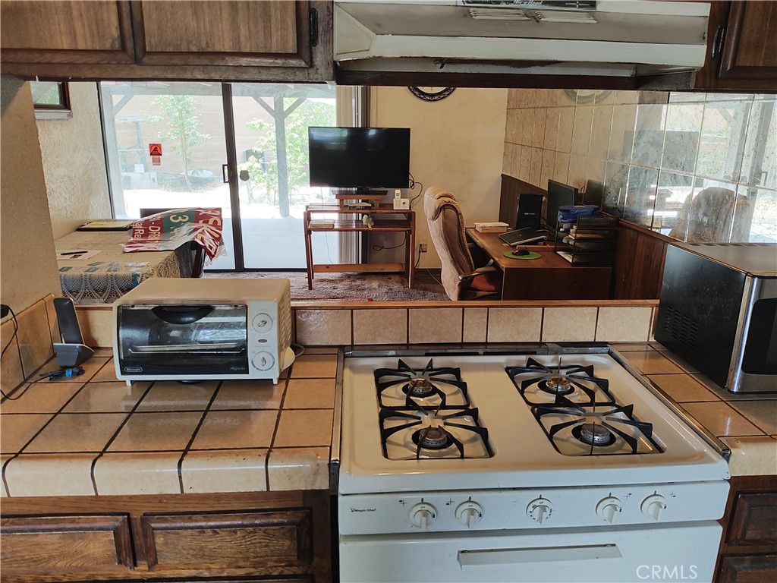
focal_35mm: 25
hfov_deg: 69.4
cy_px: 292
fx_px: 561
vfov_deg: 54.9
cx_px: 388
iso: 144
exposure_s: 1/60.1
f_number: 1.5
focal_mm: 4.15
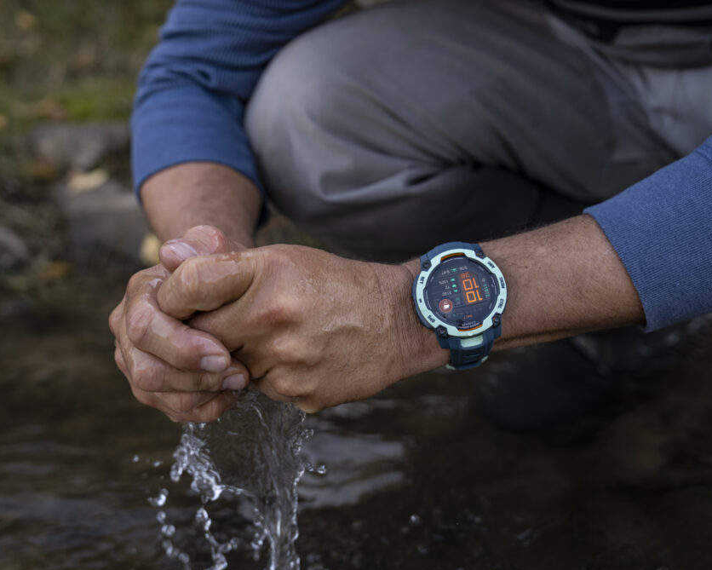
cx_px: 347
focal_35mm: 46
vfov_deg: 32.8
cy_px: 284
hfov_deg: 40.3
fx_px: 969
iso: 200
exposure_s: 1/500
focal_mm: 40
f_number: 3.2
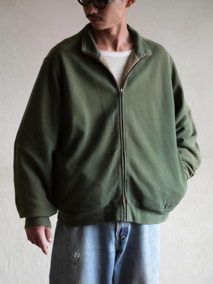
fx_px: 886
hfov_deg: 13.7
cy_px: 142
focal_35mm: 108
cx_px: 106
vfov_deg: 18.2
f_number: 4
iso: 3200
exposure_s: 1/60
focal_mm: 54
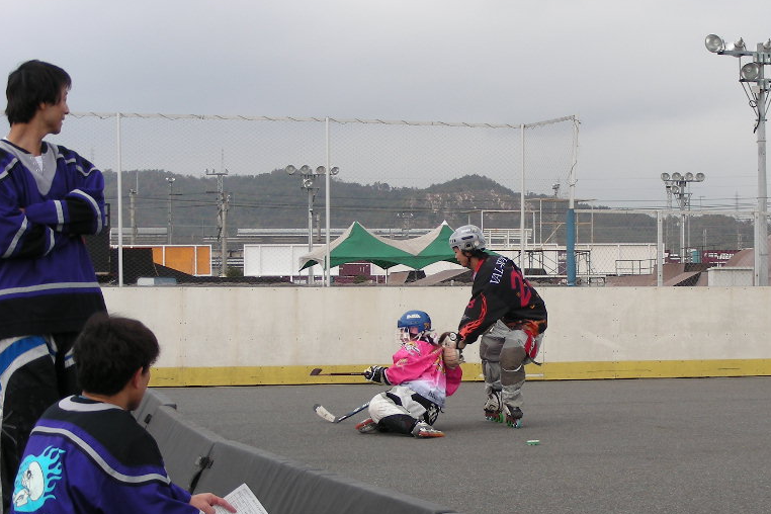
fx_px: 1885
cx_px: 499
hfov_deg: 23.0
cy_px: 309
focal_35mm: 88
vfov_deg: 15.5
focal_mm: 10.5
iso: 50
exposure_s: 1/240
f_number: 4
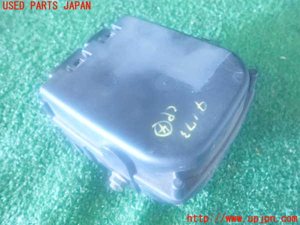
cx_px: 150
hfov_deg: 60.0
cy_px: 112
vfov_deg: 46.8
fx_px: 260
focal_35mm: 30
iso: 1600
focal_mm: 5.5
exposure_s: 1/15
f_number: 2.3
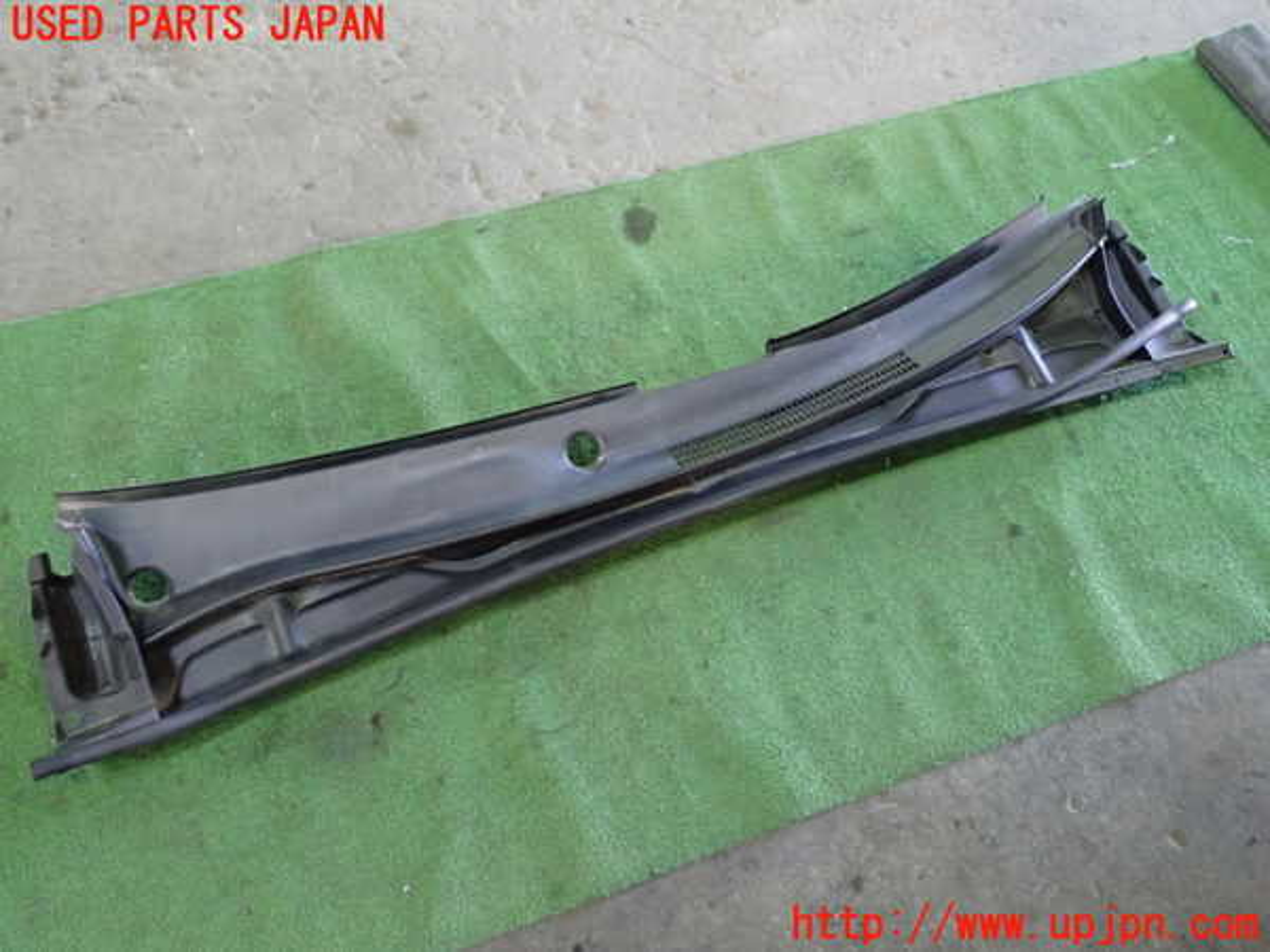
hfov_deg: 60.0
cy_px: 476
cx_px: 635
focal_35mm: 30
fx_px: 1101
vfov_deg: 46.8
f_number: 2.3
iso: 640
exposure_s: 1/30
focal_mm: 5.4
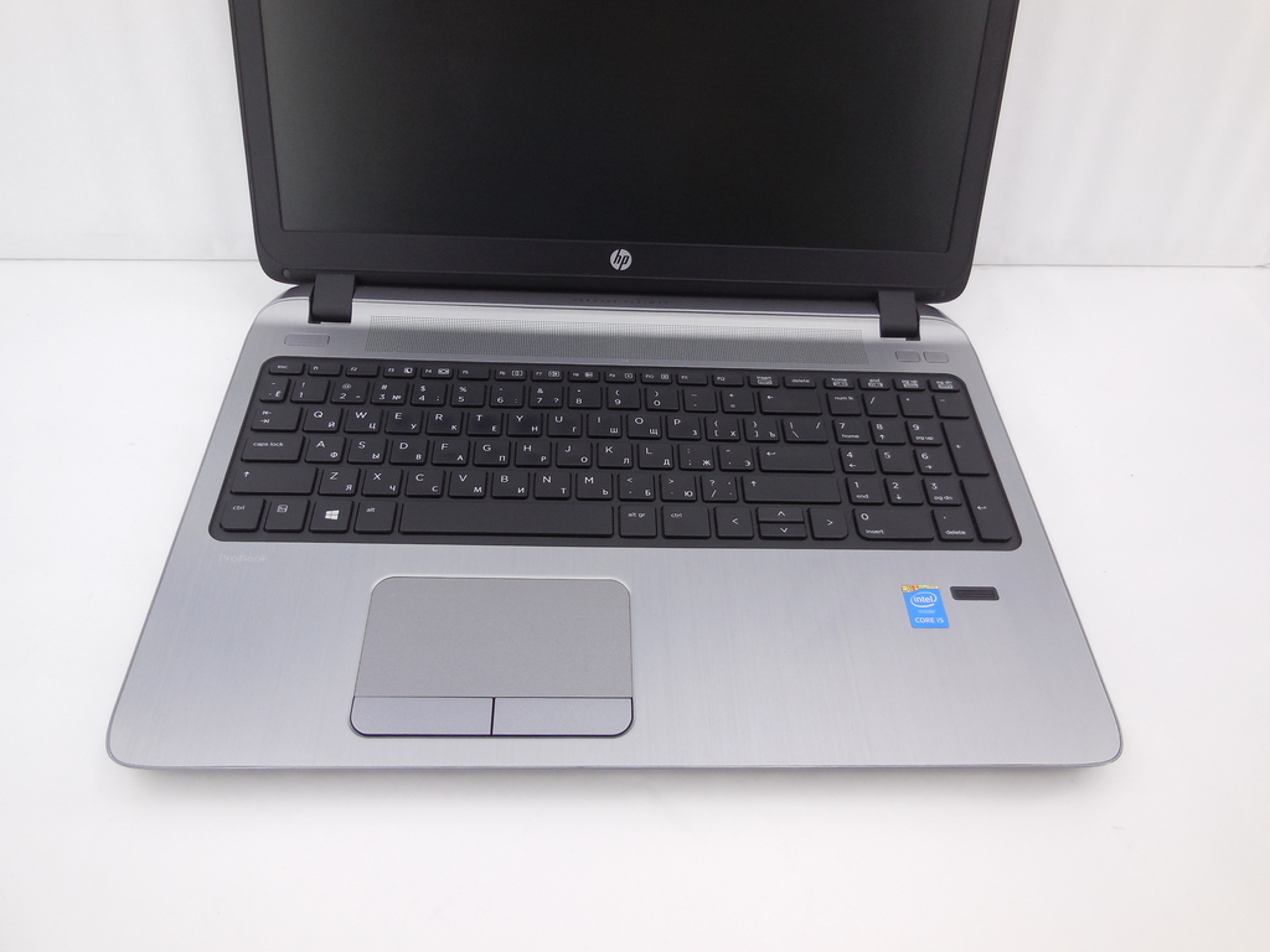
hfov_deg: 69.4
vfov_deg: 54.9
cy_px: 476
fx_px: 917
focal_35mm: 25
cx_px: 635
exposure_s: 1/50
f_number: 3.1
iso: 125
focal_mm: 4.5
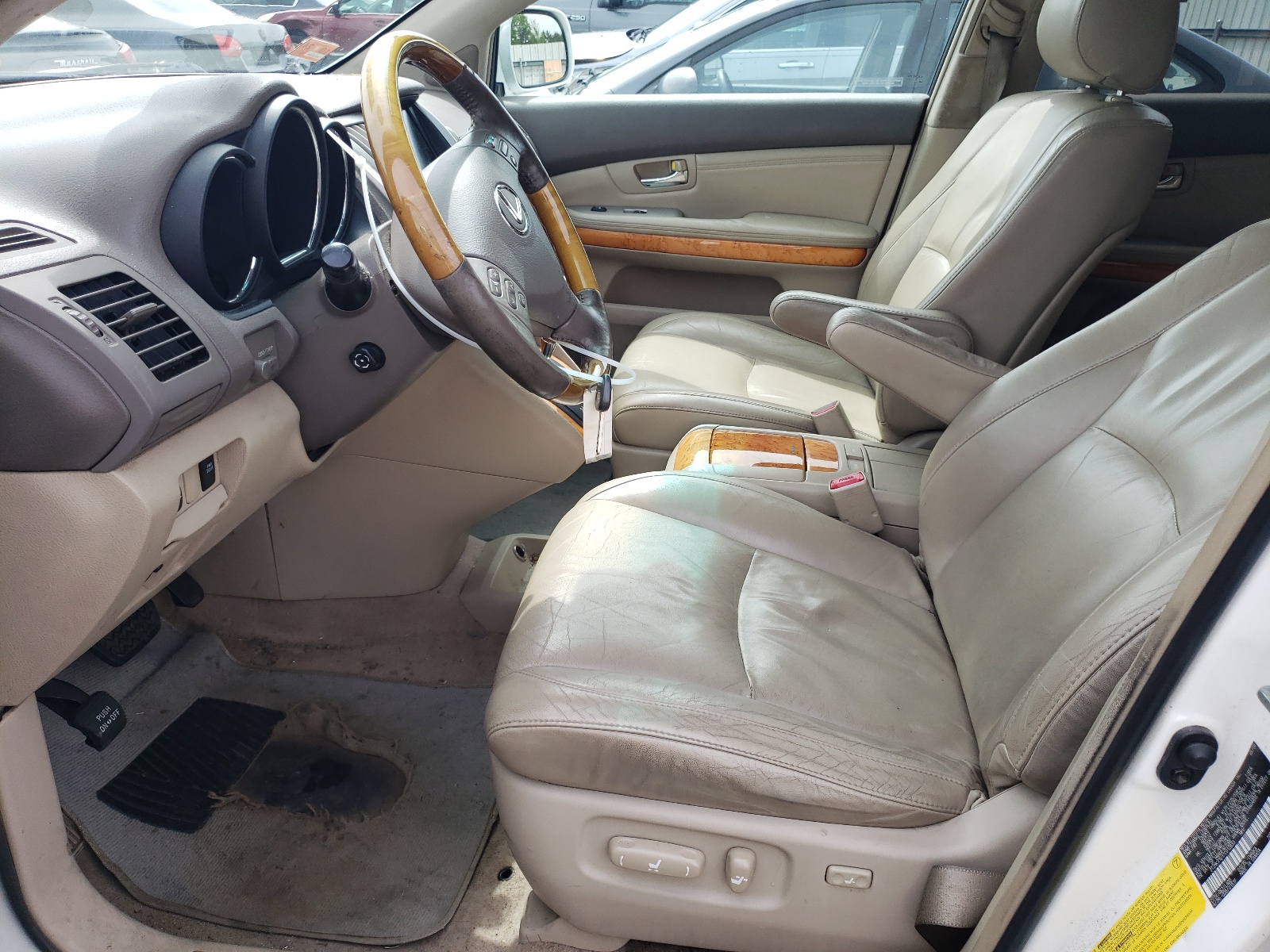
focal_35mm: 26
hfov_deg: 67.3
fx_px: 954
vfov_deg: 53.1
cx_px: 635
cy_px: 476
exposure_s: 1/769
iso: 50
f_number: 1.5
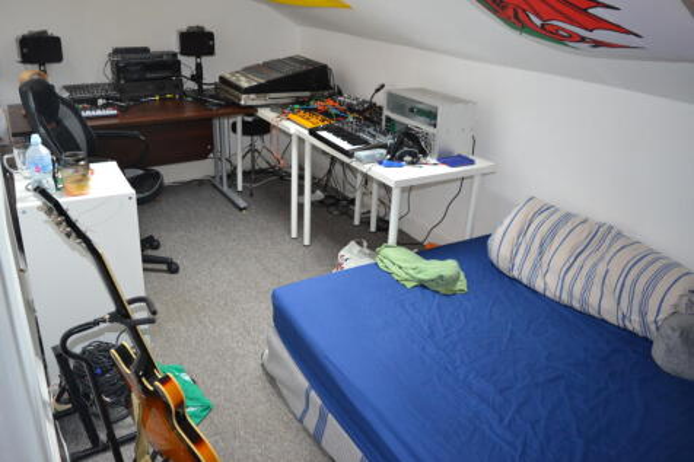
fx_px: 520
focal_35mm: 27
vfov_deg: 47.9
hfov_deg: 67.4
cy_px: 231
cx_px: 347
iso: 800
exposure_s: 1/60
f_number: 3.5
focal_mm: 18
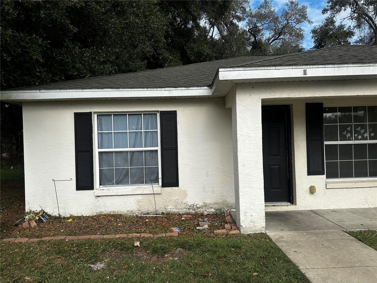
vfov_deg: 56.8
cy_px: 142
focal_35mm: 24
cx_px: 188
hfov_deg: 71.6
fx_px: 261
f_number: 1.78
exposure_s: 1/4184
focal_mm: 6.86
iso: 80
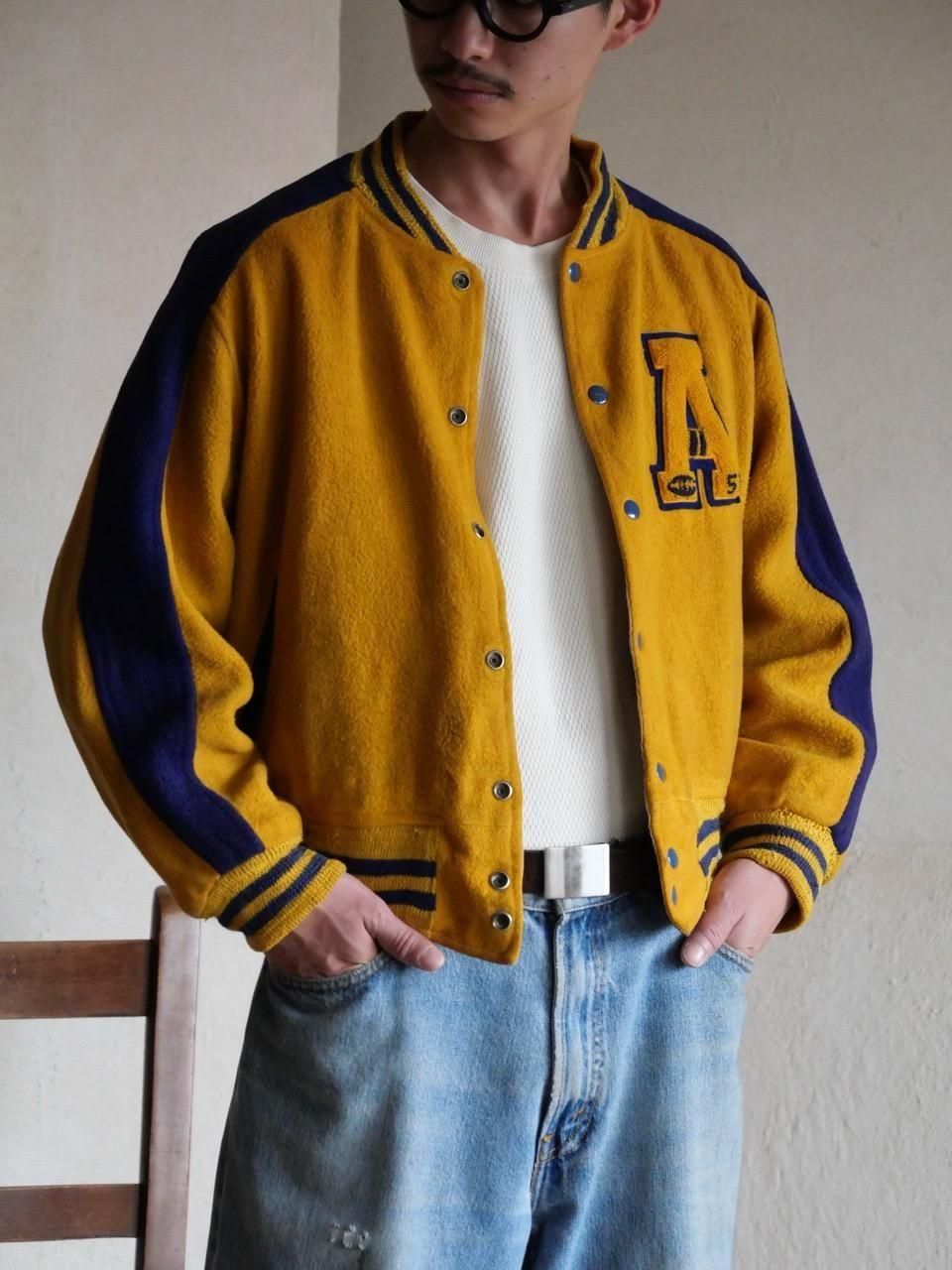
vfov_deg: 18.9
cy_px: 635
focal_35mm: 104
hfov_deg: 14.2
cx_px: 476
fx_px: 3814
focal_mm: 52
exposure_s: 1/125
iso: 2500
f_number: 4
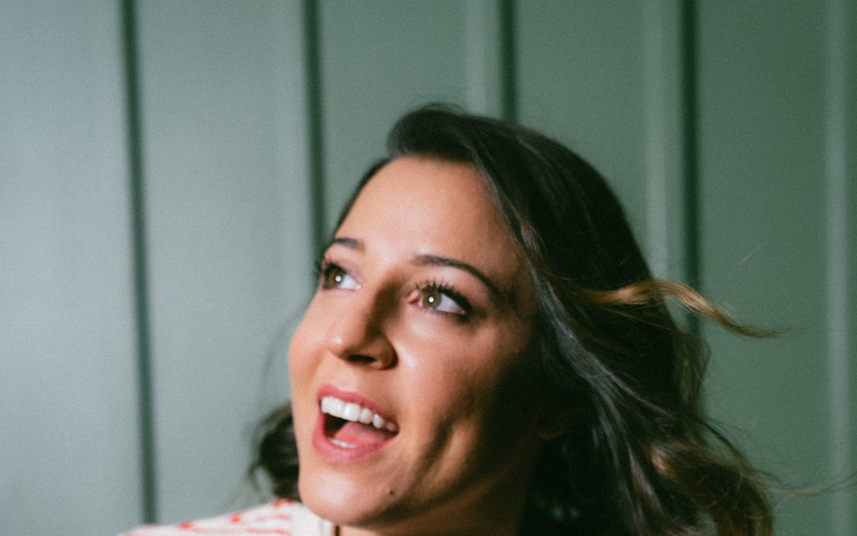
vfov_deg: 15.4
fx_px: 1939
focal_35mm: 83
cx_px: 427
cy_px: 570
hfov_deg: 24.9
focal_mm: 54
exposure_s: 1/125
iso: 800
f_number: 2.8
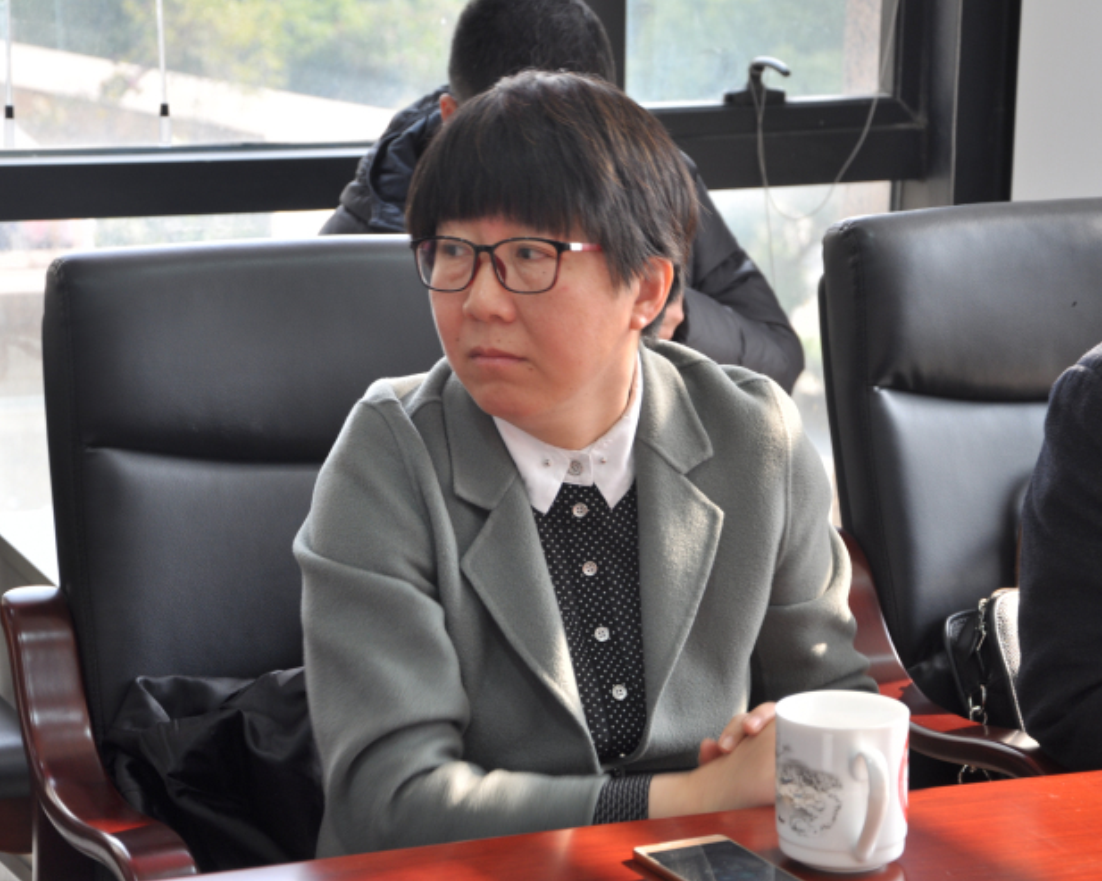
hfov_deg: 18.1
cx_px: 577
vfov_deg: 14.5
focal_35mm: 106
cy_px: 443
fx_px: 3456
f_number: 5.3
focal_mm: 62
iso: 200
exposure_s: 1/20
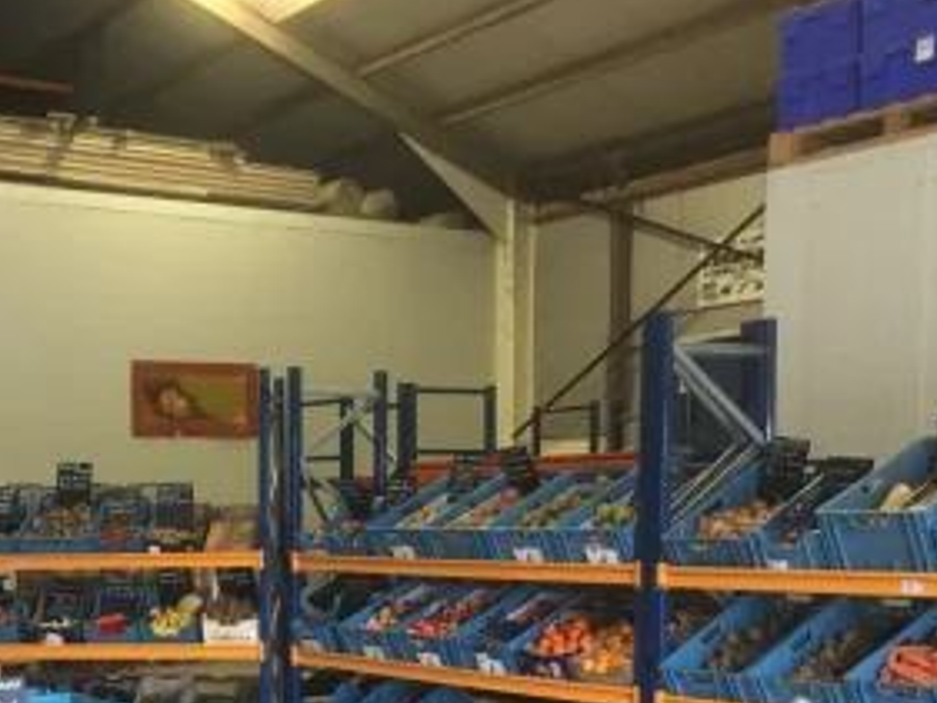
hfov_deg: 33.9
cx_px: 188
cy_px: 640
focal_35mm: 55
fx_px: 1489
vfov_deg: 25.7
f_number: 2.2
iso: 250
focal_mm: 4.15
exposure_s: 1/17
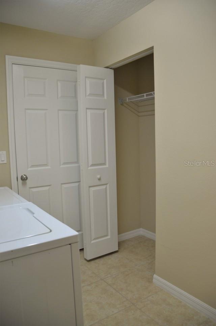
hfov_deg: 47.7
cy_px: 163
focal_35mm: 27
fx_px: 244
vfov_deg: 67.5
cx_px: 108
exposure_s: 1/60
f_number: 4
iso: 500
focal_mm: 18
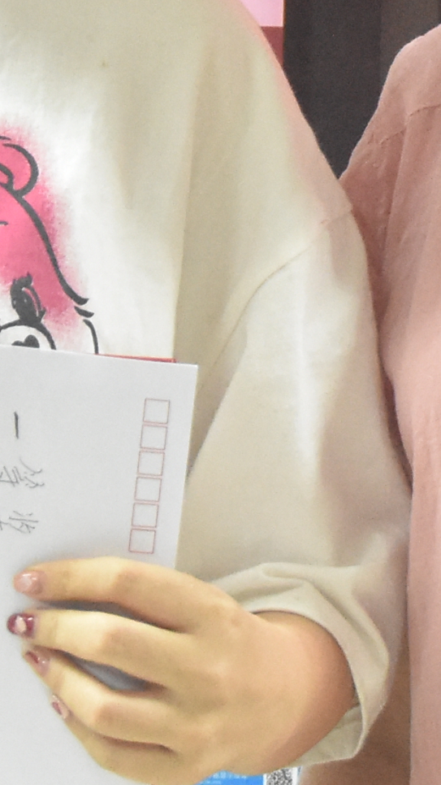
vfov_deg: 6.4
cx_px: 442
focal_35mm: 337
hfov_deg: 3.6
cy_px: 27
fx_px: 7004
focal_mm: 46
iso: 4500
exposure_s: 1/60
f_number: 5.6
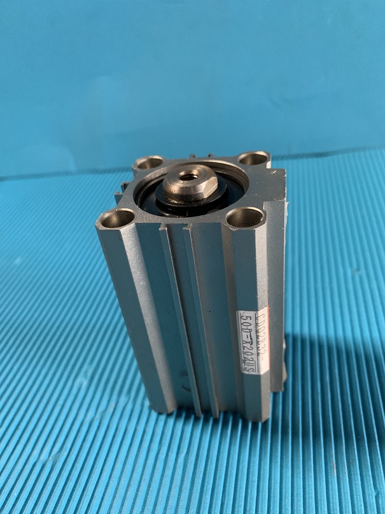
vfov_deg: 67.3
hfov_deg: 53.1
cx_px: 192
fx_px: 386
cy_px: 257
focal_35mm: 26
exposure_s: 1/56
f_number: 1.8
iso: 400
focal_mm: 4.25
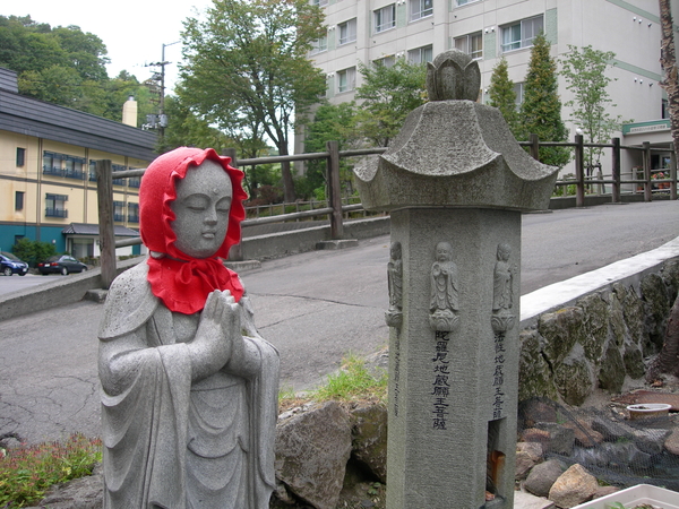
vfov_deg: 37.7
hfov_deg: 49.0
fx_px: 745
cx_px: 340
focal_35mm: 38
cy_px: 254
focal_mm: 7.8
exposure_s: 1/150
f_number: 2.8
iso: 50
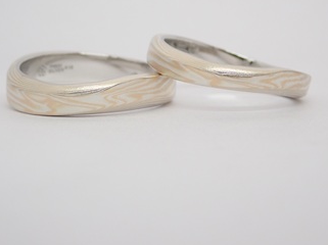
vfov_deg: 13.7
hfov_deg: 18.2
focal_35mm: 108
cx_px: 155
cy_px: 78
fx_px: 1022
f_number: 4.1
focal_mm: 13.65
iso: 200
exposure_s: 1/125
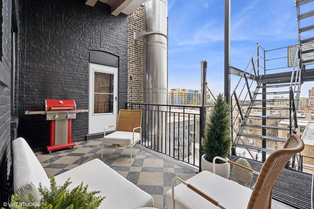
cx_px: 157
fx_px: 140
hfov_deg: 96.7
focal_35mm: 16
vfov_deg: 73.7
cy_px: 104
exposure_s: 1/60
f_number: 8
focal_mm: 16
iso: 320
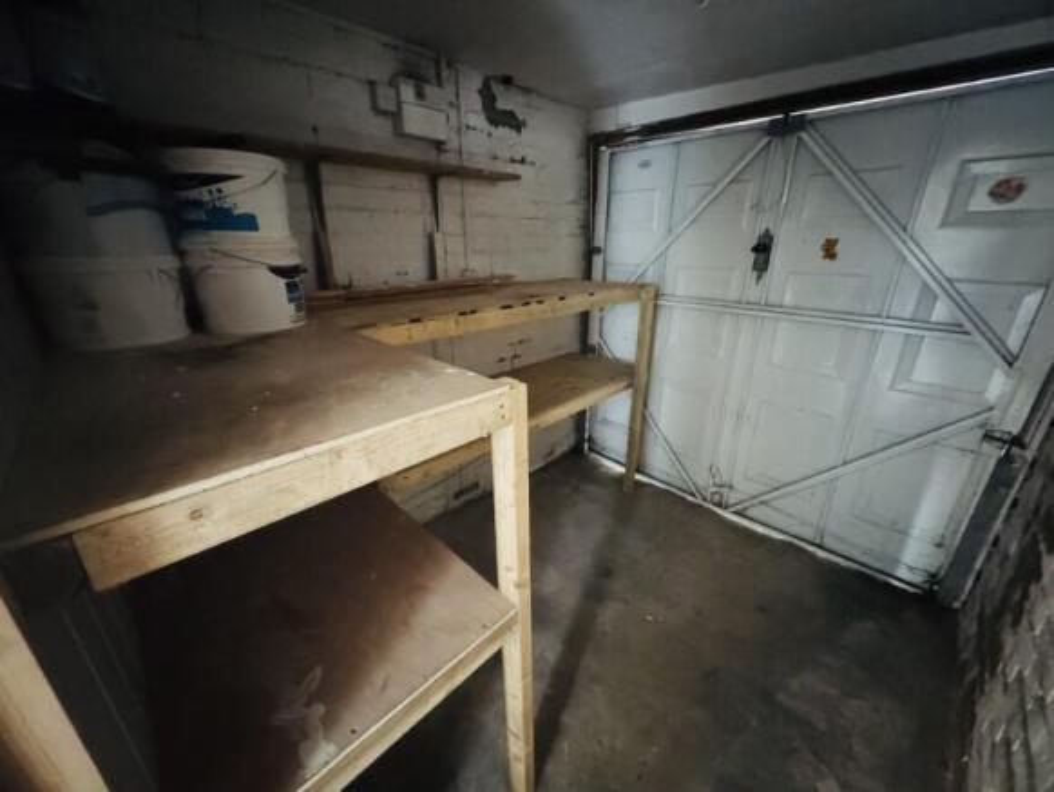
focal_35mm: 14
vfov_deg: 85.7
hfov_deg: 102.0
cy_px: 396
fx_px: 426
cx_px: 527
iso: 2500
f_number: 2.2
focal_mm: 2.22
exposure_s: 1/30
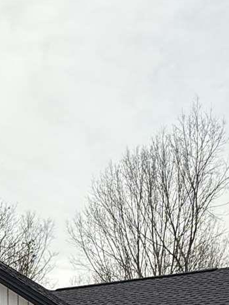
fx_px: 608
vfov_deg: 22.1
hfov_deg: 21.0
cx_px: 38
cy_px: 483
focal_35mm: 69
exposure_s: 1/126
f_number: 2.2
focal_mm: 2.22
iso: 50
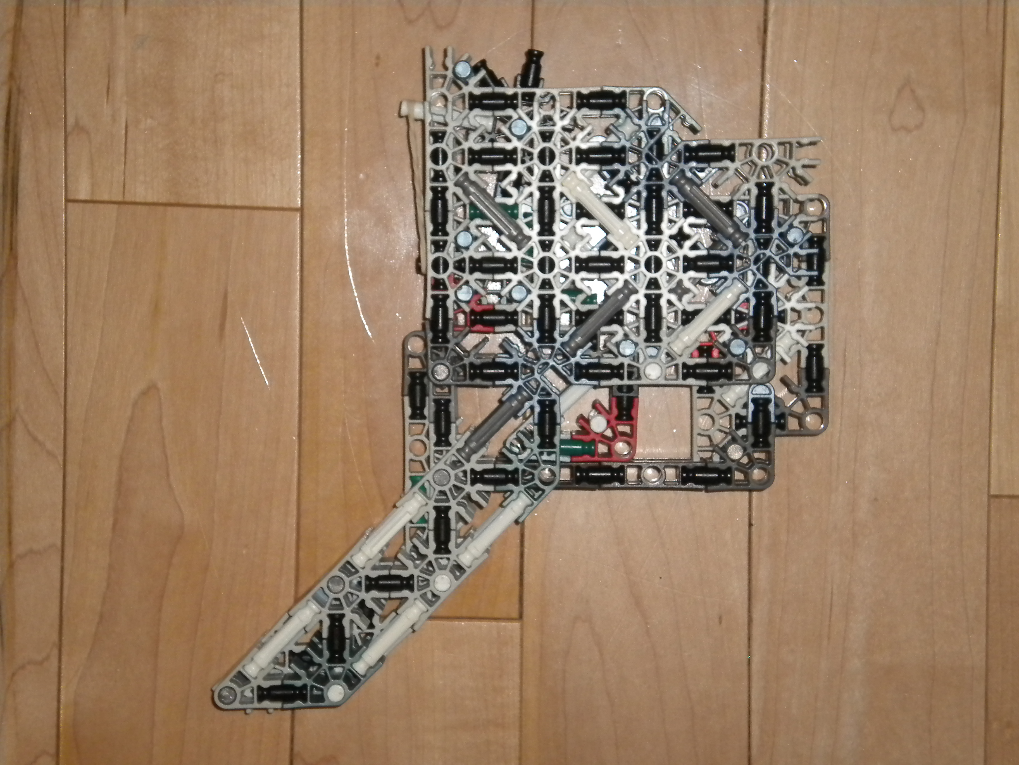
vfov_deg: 18.7
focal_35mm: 79
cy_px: 382
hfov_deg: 24.7
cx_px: 510
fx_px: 2326
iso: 400
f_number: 5.1
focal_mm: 14.3
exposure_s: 1/60
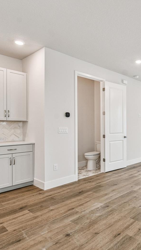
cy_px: 126
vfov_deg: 76.3
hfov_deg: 43.8
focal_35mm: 24
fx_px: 160
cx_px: 125
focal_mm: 10
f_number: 7.1
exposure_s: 1/13
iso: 100
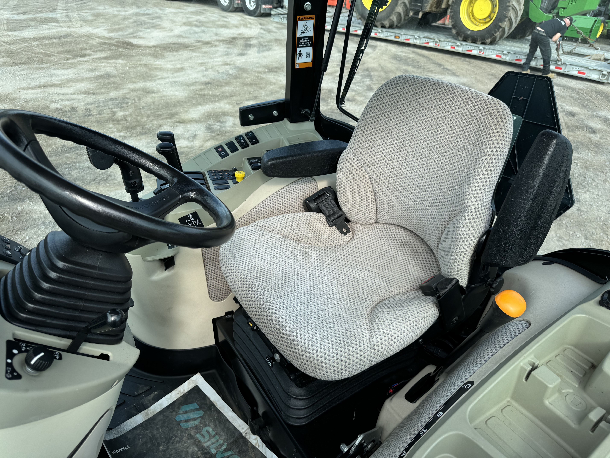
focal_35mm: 24
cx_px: 305
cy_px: 229
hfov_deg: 71.6
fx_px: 423
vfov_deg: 56.8
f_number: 1.78
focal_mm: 6.76
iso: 80
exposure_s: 1/1339
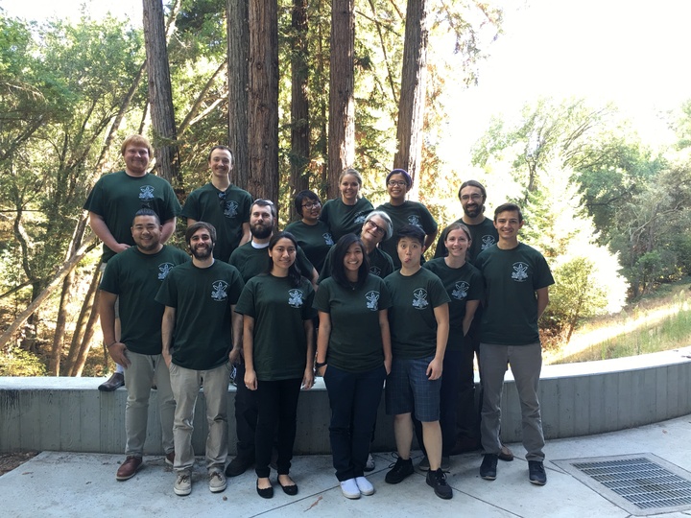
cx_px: 346
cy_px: 259
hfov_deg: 61.7
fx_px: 579
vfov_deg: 48.2
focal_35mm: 29
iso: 25
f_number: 2.2
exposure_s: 1/15
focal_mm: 4.15
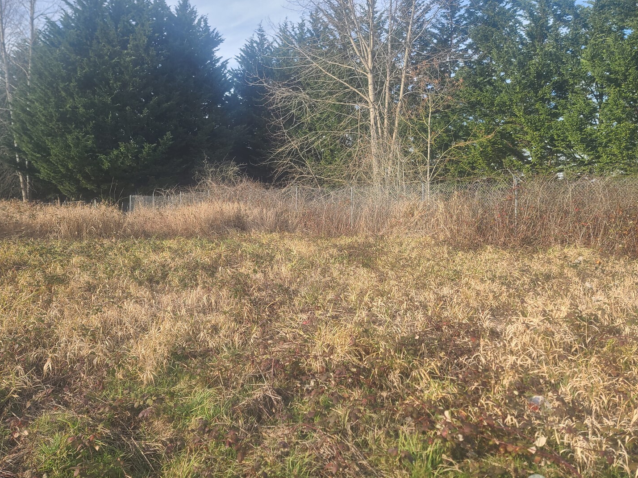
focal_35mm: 28
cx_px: 283
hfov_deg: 63.3
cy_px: 237
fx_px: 516
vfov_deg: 49.7
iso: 16
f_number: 1.8
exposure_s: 1/279
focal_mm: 7
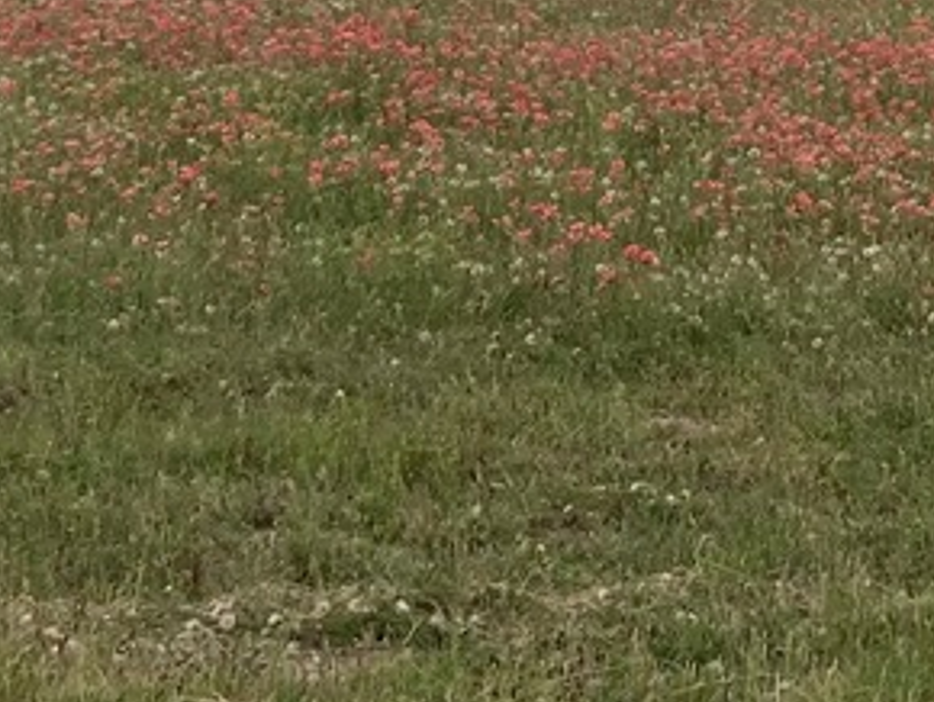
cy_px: -644
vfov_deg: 10.0
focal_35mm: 139
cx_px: 1147
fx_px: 3754
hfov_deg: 13.7
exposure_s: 1/3436
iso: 20
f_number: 1.8
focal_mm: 3.99
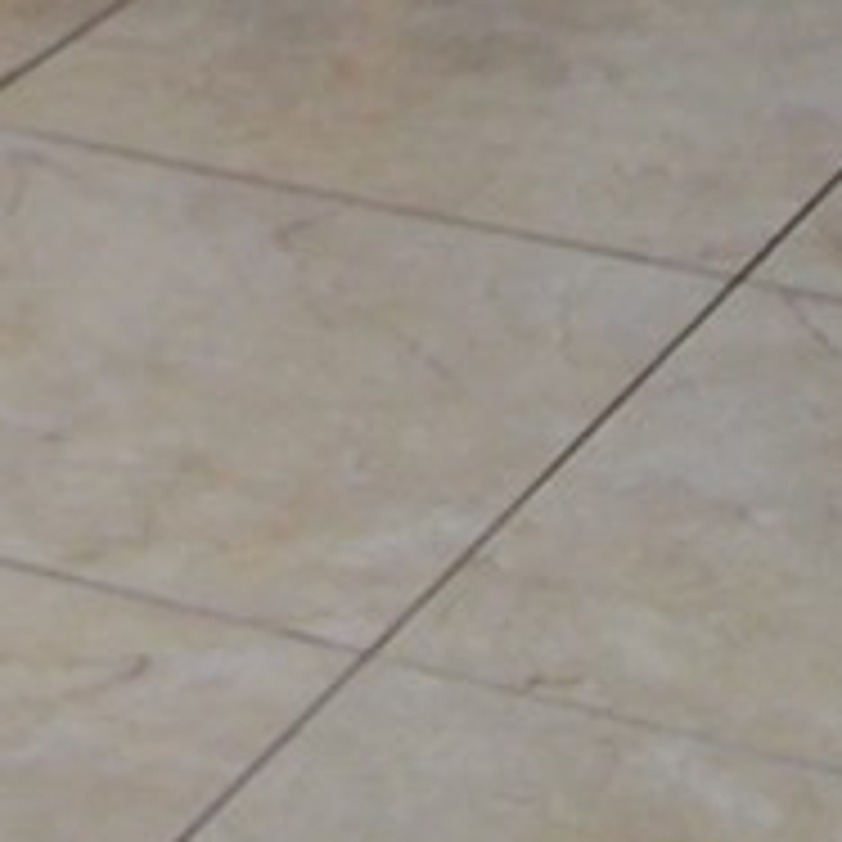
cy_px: -756
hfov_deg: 9.5
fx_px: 5064
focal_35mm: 184
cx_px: 72
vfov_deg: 9.0
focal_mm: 6.3
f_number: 2.8
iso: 80
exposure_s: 1/60
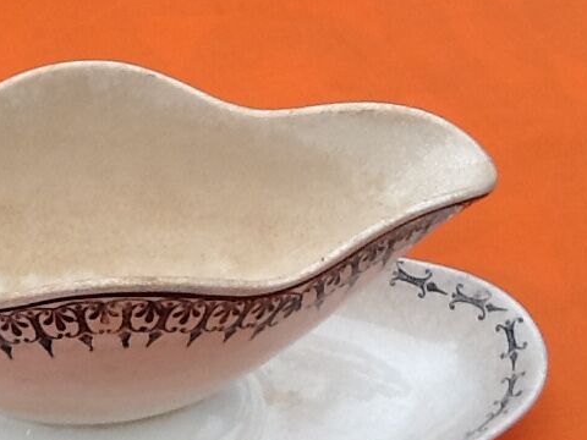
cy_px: 312
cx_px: 73
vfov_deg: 16.7
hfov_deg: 21.8
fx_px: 1492
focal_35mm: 88
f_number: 2.4
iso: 40
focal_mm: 2.03
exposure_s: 1/161
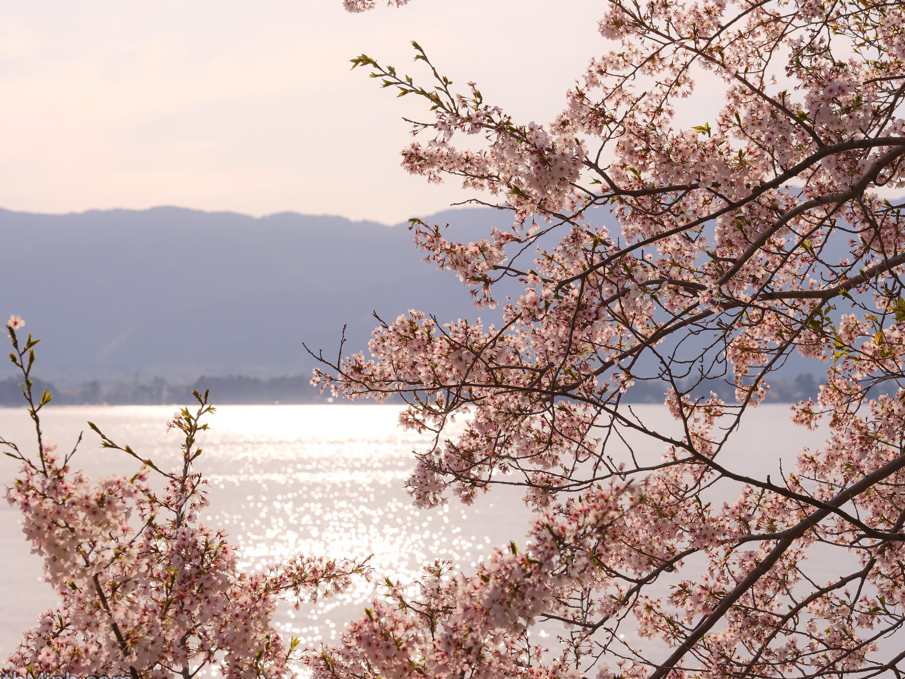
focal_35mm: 112
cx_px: 490
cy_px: 254
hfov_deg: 17.6
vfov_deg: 13.2
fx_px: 2928
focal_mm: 110
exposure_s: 1/420
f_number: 10
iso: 200
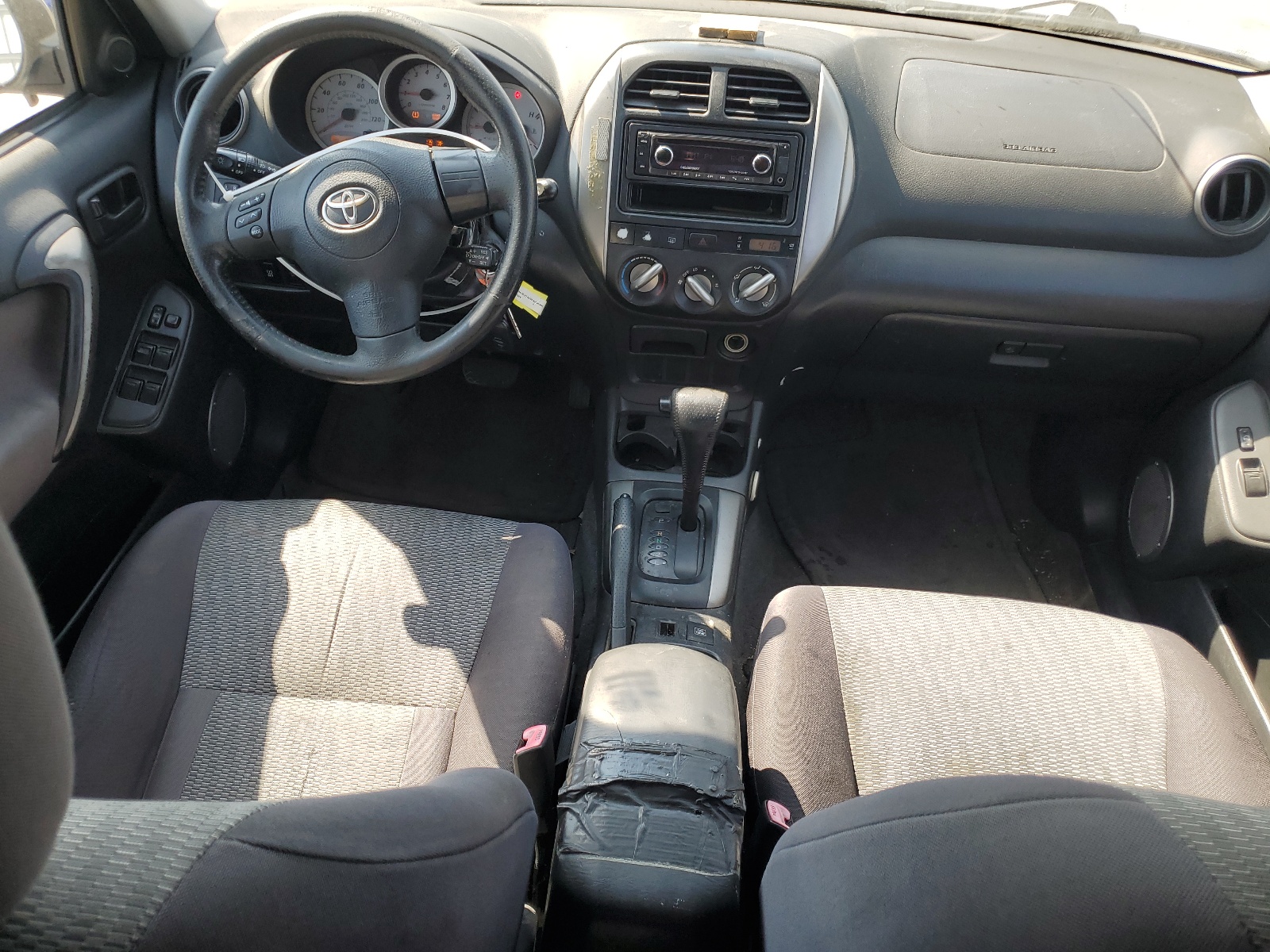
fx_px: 954
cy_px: 476
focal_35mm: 26
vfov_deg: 53.1
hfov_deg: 67.3
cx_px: 635
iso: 50
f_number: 1.5
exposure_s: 1/323
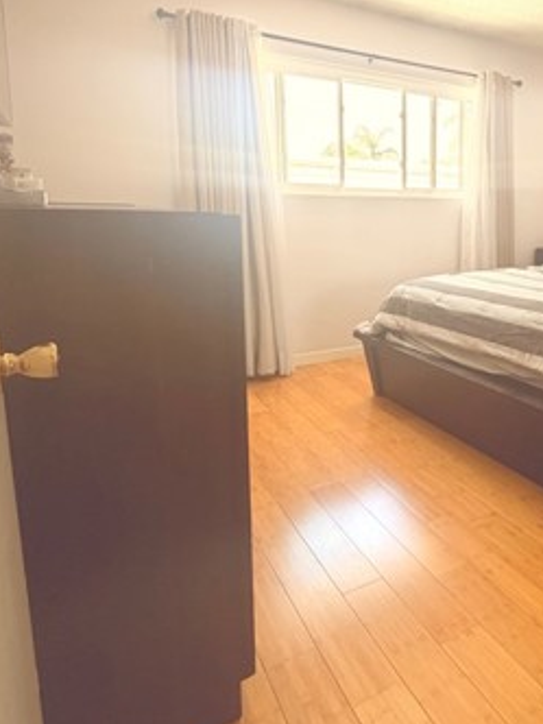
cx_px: 502
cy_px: 292
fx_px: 565
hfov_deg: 45.8
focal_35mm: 27
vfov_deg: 64.8
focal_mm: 2.22
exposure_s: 1/121
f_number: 2.2
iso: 160
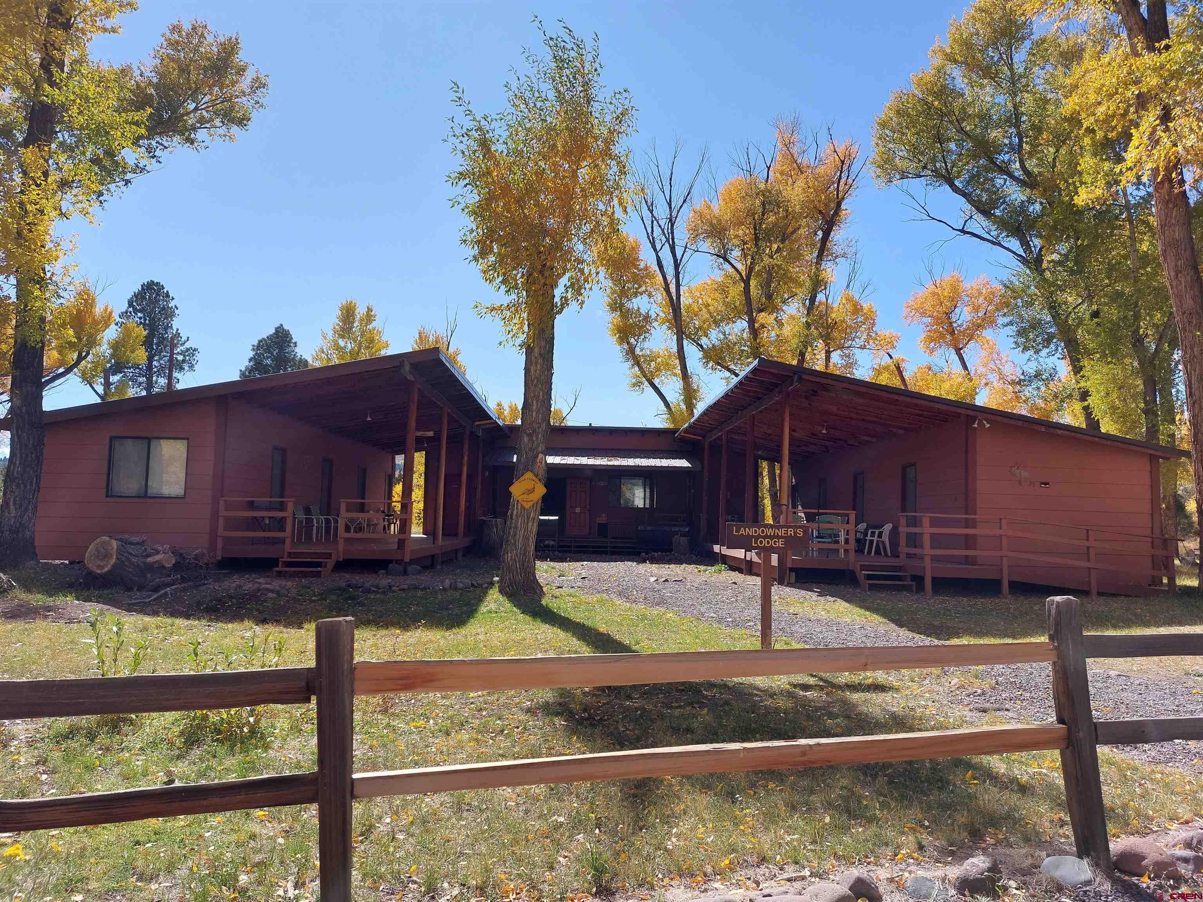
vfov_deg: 56.8
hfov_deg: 71.6
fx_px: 834
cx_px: 602
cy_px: 451
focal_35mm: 24
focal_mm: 5.23
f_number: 1.8
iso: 25
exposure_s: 1/977
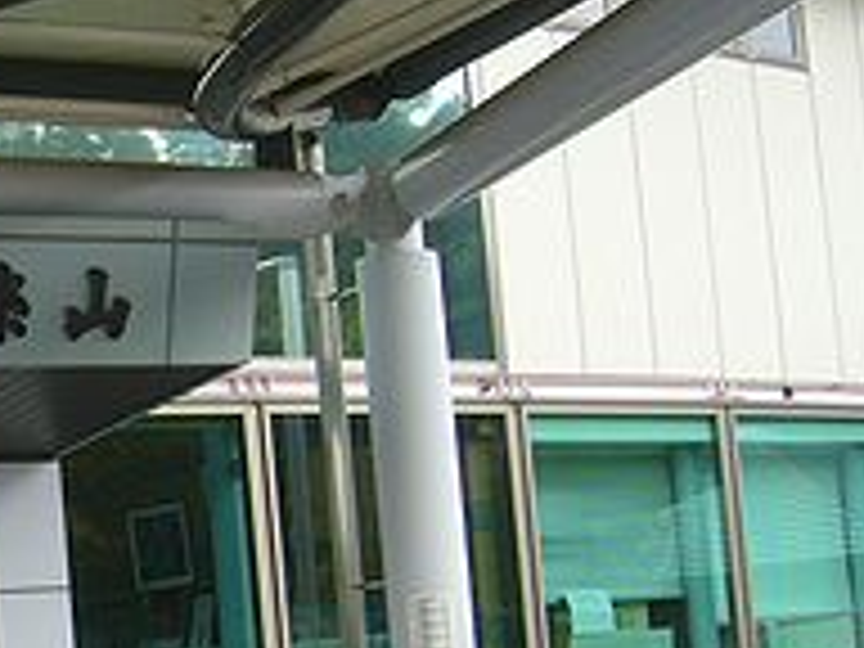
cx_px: -166
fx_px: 2271
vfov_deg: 16.0
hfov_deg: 20.2
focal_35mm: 91
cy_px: 583
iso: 80
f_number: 2.8
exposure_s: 1/200
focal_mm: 5.8
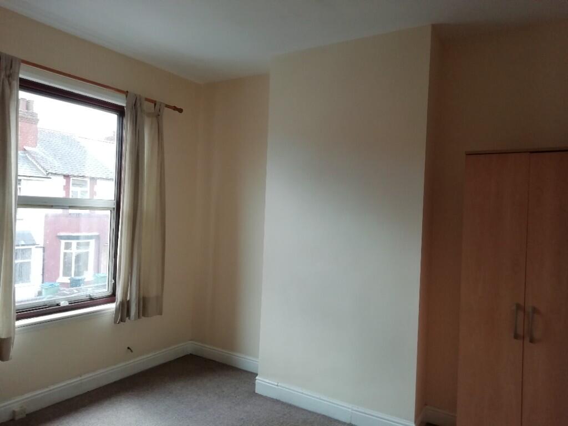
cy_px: 213
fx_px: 427
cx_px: 284
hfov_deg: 67.3
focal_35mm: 26
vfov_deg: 53.1
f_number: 2.2
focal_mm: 3.46
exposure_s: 1/100
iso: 80
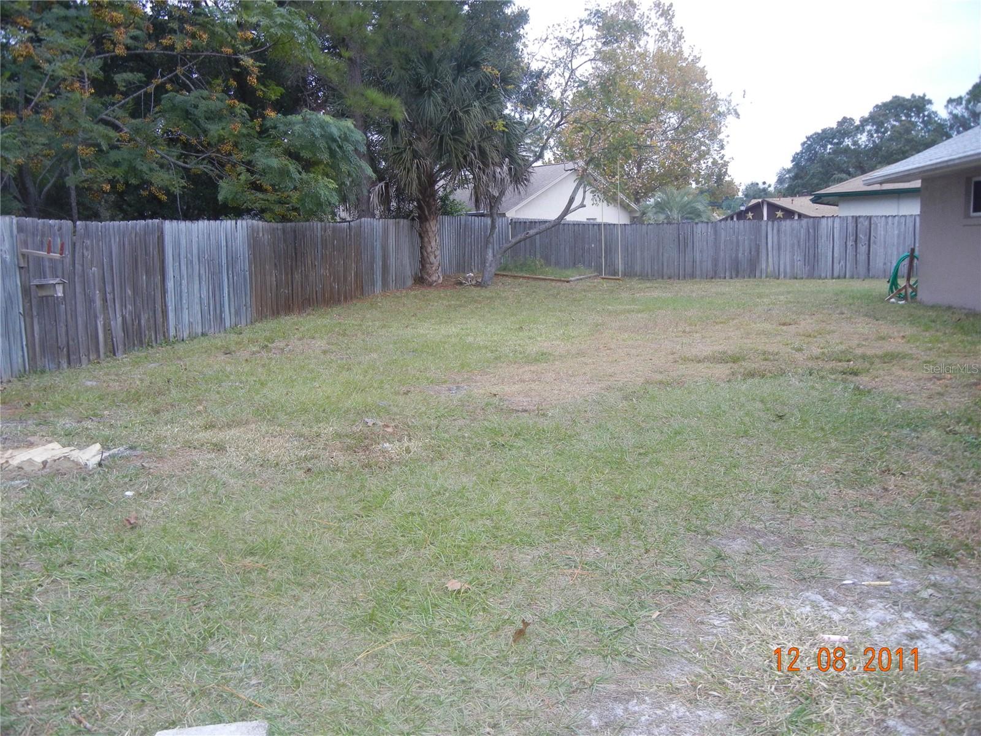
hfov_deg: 60.0
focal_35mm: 30
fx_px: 850
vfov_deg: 46.8
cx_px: 490
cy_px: 368
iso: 250
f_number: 3.5
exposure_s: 1/30
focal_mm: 5.4
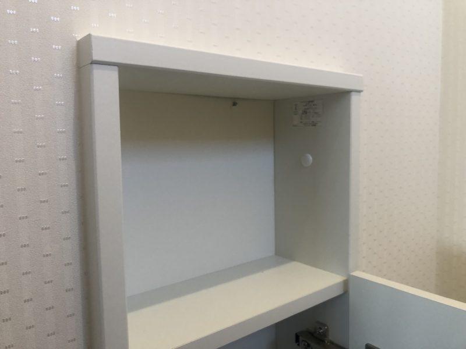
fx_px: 377
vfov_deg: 49.7
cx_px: 233
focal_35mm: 28
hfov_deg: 63.4
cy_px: 174
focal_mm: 3.99
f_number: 1.8
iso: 40
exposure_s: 1/30
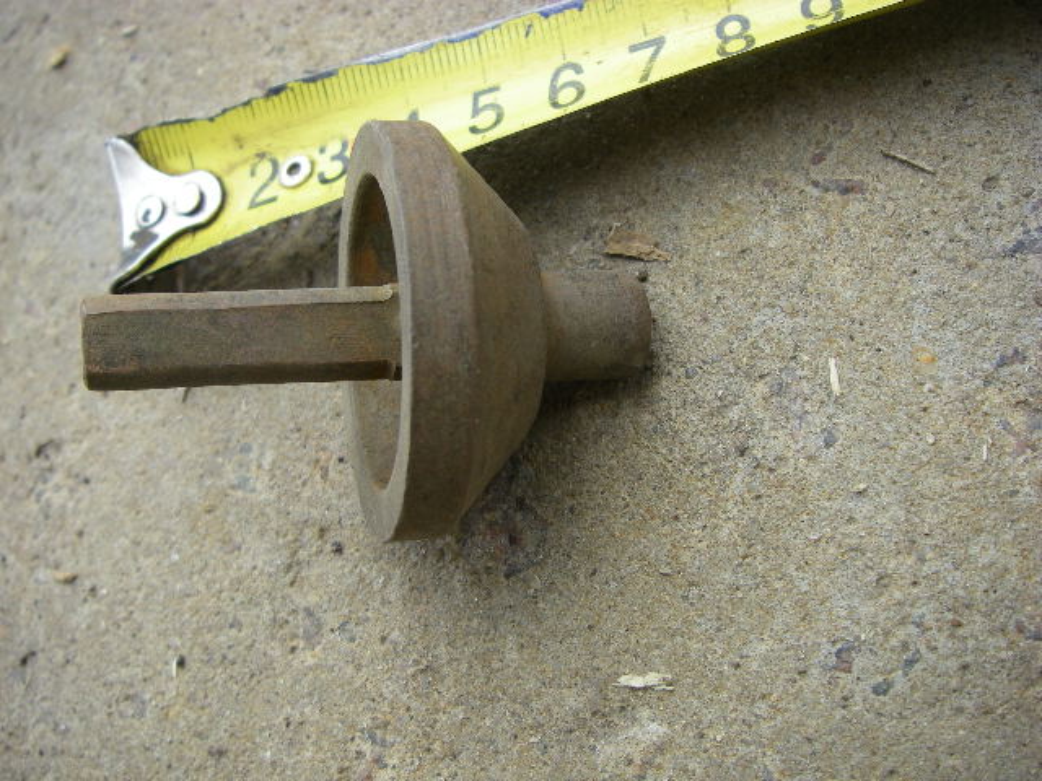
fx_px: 1144
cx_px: 521
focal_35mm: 38
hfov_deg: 49.0
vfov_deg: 37.7
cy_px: 390
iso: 64
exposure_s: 1/200
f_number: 3.3
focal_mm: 6.3
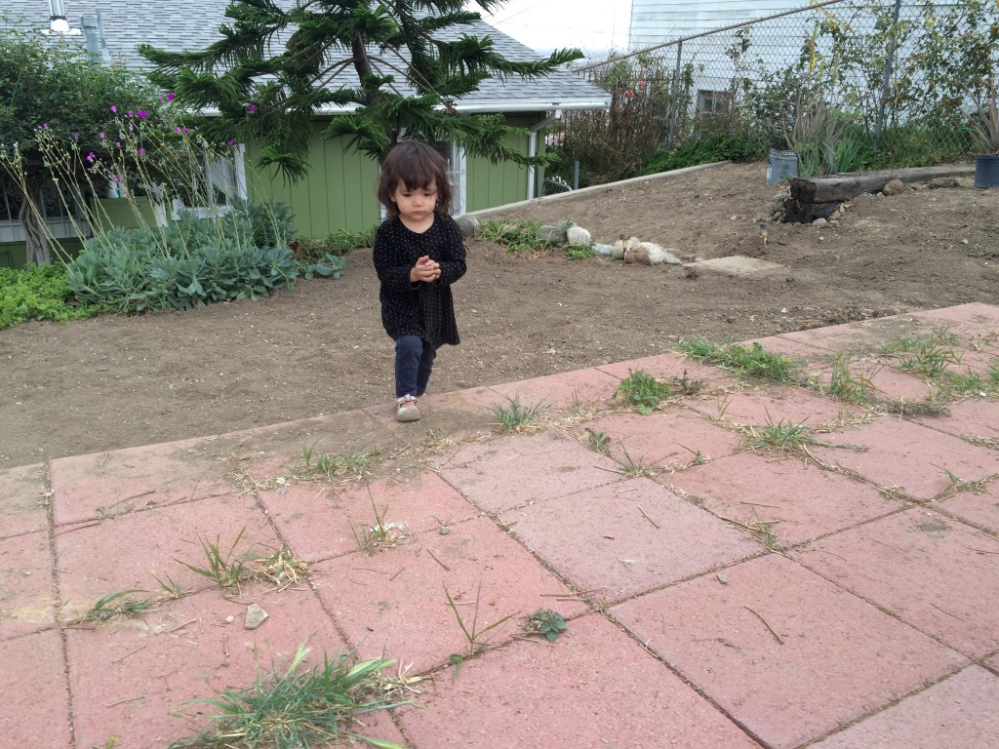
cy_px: 374
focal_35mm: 29
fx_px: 837
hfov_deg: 61.7
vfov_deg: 48.2
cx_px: 500
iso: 40
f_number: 2.2
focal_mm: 4.15
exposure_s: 1/60
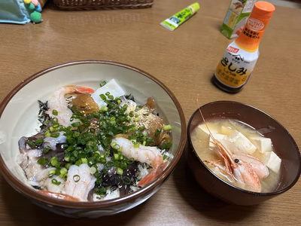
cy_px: 113
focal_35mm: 26
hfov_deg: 67.3
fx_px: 226
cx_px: 150
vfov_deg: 53.1
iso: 200
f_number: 1.5
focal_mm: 5.7
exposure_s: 1/50
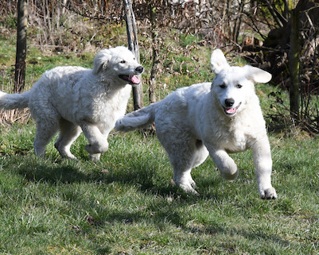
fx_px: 1313
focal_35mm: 139
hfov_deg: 13.8
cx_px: 119
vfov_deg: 11.1
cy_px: 113
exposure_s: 1/1000
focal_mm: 66
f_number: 9
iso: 1000
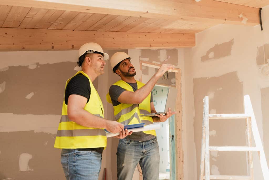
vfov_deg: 37.9
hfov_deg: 54.4
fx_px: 262
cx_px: 134
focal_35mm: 35
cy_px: 90
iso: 500
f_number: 3.5
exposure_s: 1/320
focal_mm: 35
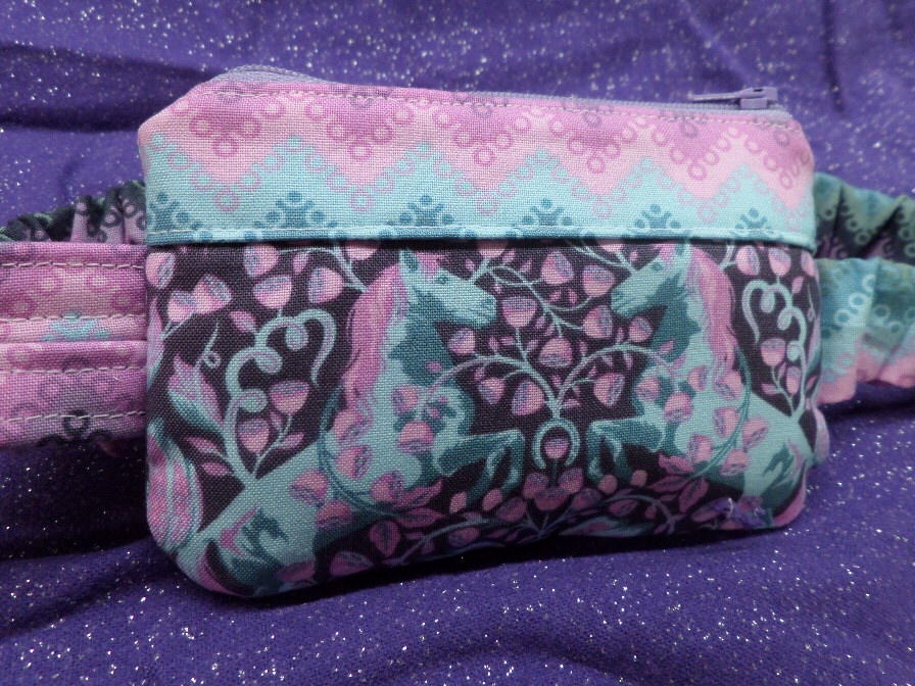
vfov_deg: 56.8
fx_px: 634
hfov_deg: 71.6
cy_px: 343
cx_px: 458
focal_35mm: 24
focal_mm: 4.3
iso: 120
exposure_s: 1/30
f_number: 3.1
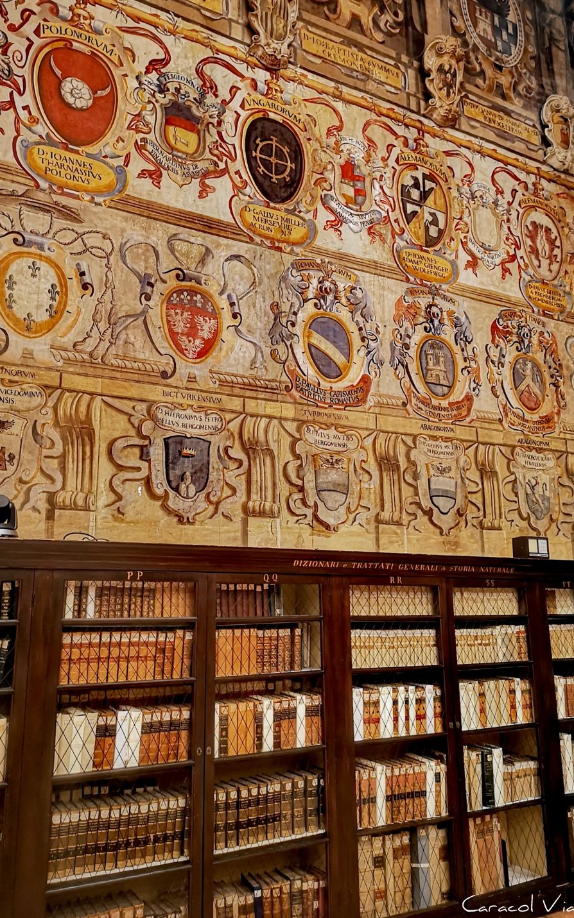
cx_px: 257
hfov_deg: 41.8
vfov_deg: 62.9
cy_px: 441
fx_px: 751
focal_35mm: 30
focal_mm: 5.58
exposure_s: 4
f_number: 1.8
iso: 640
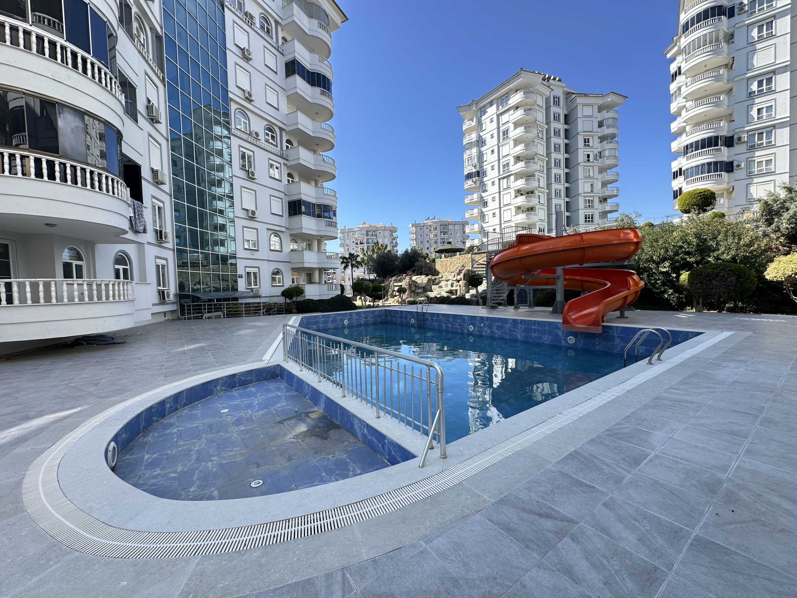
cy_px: 299
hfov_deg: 102.1
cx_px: 398
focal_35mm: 14
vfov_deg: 85.7
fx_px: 322
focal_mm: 2.22
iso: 40
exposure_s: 1/626
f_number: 2.2
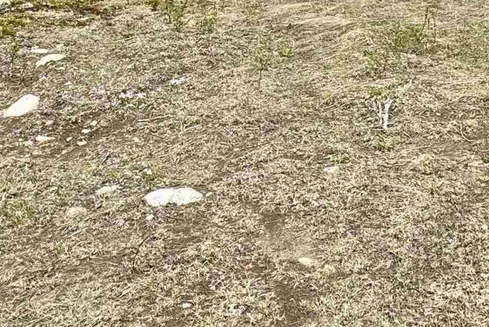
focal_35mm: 51
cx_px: 342
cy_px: -96
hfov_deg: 38.3
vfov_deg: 23.5
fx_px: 693
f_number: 2.2
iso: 50
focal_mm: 2.22
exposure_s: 1/2273
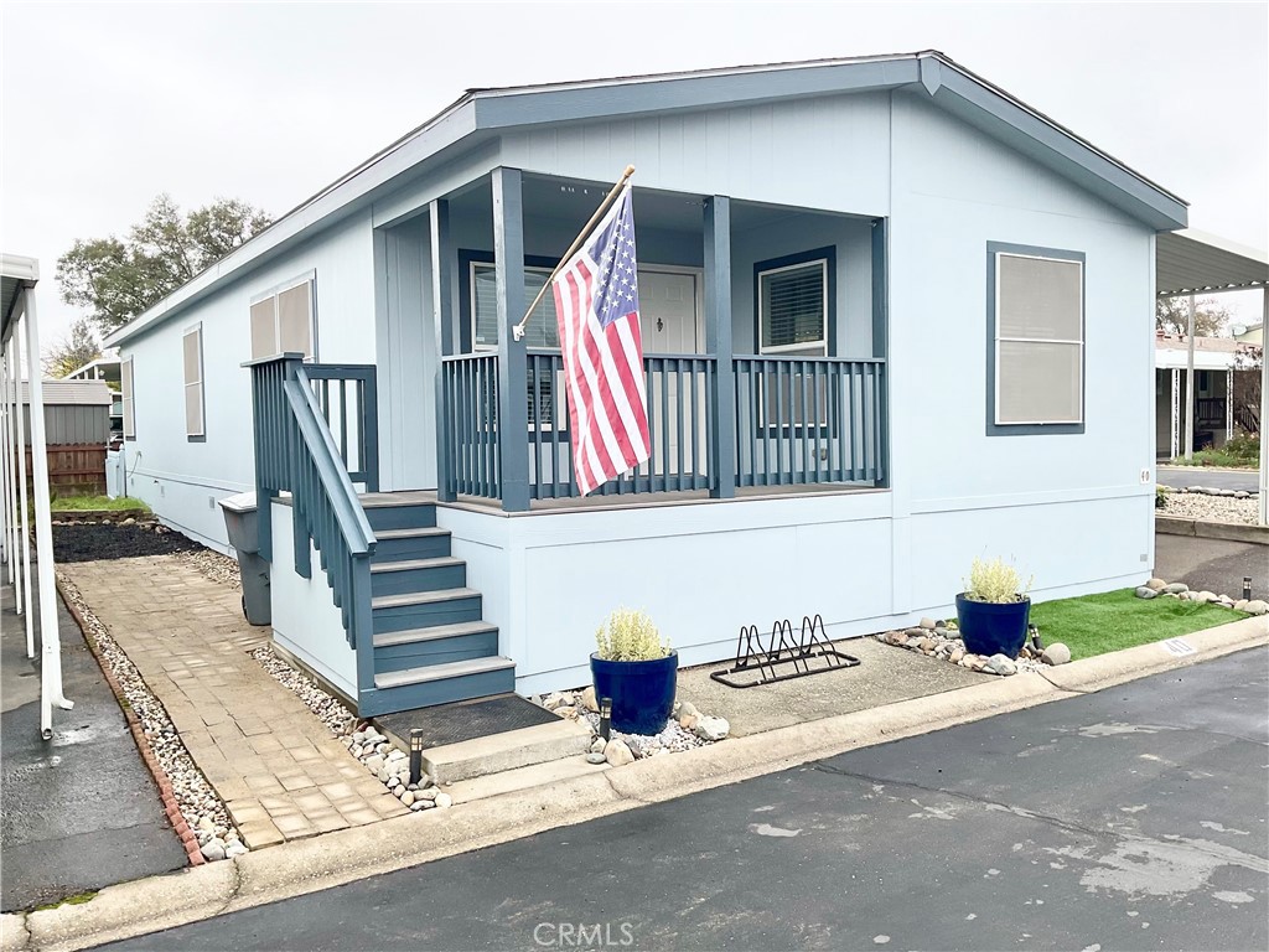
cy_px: 476
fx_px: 1063
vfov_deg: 48.2
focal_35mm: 29
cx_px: 634
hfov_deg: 61.7
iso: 16
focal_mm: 3
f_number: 1.8
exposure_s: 1/335
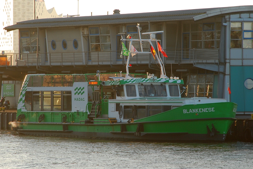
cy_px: 84
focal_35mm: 202
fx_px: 1425
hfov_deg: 10.1
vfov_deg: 6.8
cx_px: 126
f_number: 8
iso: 200
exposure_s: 1/125
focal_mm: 135
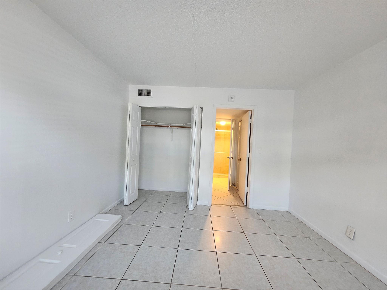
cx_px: 194
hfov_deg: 106.2
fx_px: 145
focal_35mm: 13
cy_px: 145
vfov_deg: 89.9
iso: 250
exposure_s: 1/60
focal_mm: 1.74
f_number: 2.2
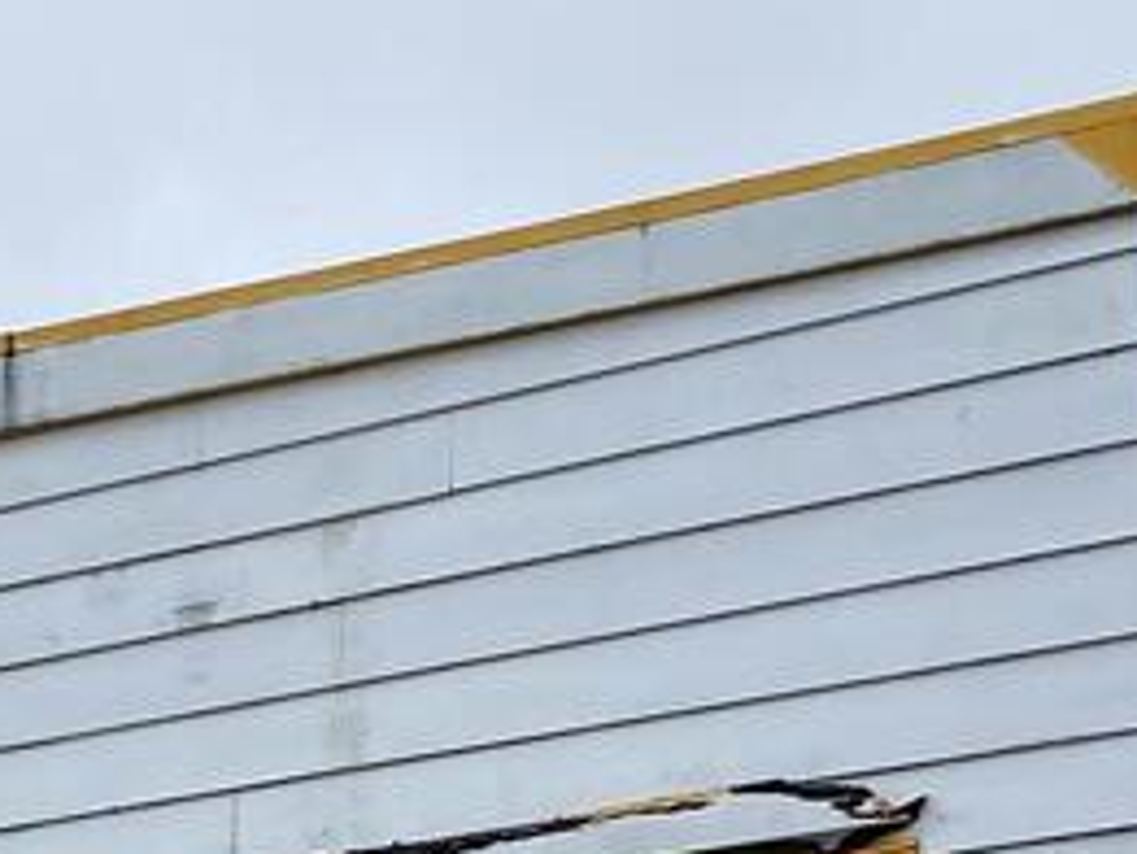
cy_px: 1529
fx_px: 3352
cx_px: -375
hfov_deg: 17.9
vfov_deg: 13.1
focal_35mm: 102
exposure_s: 1/1063
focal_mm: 4.25
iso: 32
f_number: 1.8
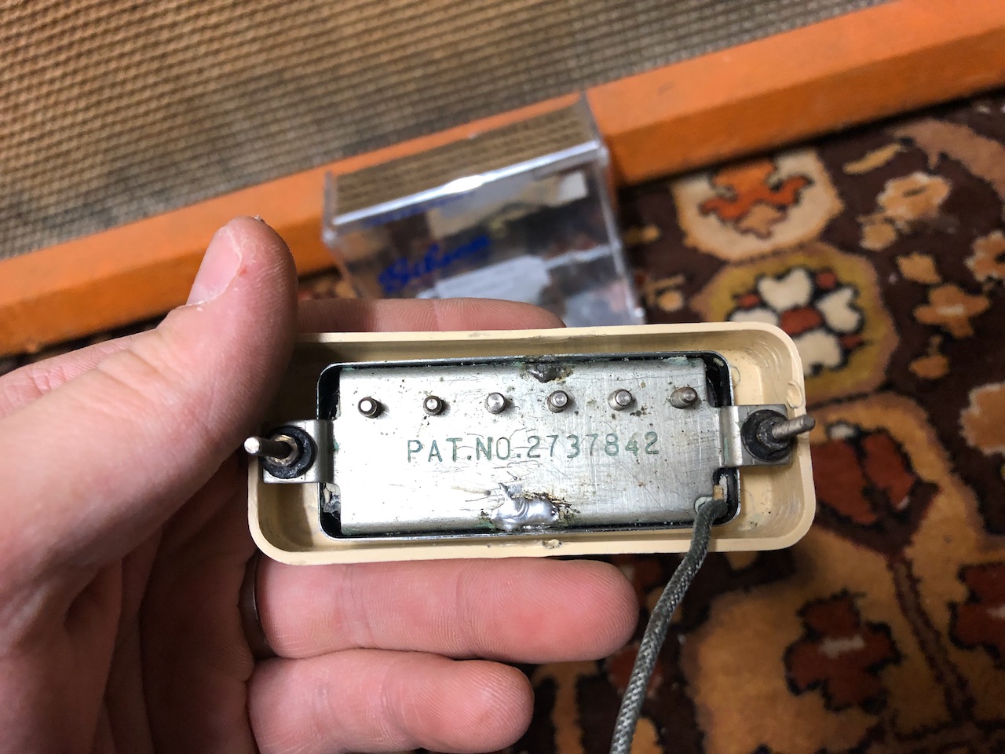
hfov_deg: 63.4
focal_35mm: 28
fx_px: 813
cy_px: 377
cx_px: 502
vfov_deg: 49.7
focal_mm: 4
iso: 100
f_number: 1.8
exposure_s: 1/17
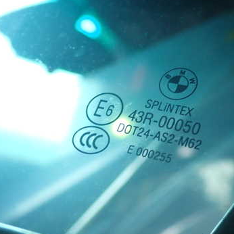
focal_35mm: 72
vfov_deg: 24.0
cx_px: 156
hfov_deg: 23.9
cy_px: 131
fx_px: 551
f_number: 3.1
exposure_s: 1/50
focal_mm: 8.4
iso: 200
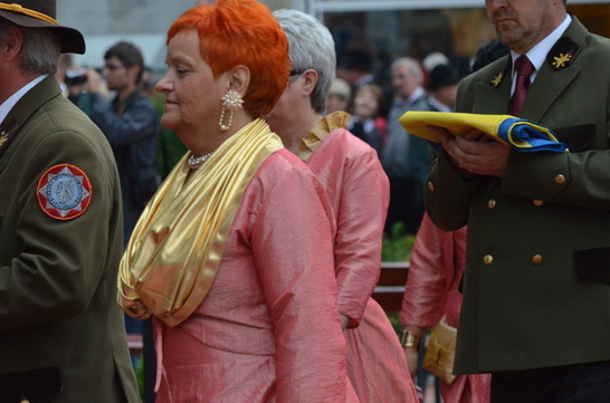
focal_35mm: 238
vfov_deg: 5.7
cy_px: 173
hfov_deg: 8.7
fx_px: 4022
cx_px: 327
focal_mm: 122
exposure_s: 1/320
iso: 1600
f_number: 5.6
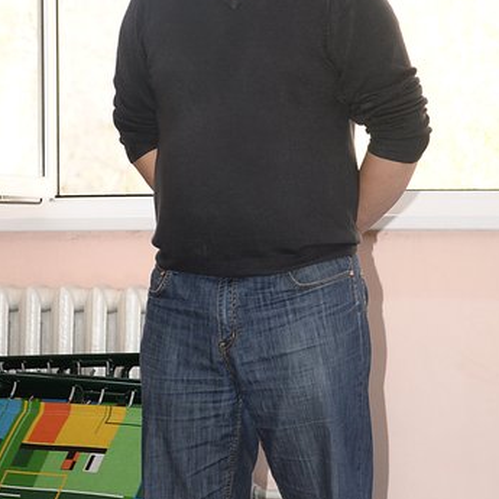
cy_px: 133
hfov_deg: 11.3
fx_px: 2528
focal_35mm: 155
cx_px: 240
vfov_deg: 11.3
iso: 400
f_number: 6.3
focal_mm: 70
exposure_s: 1/60
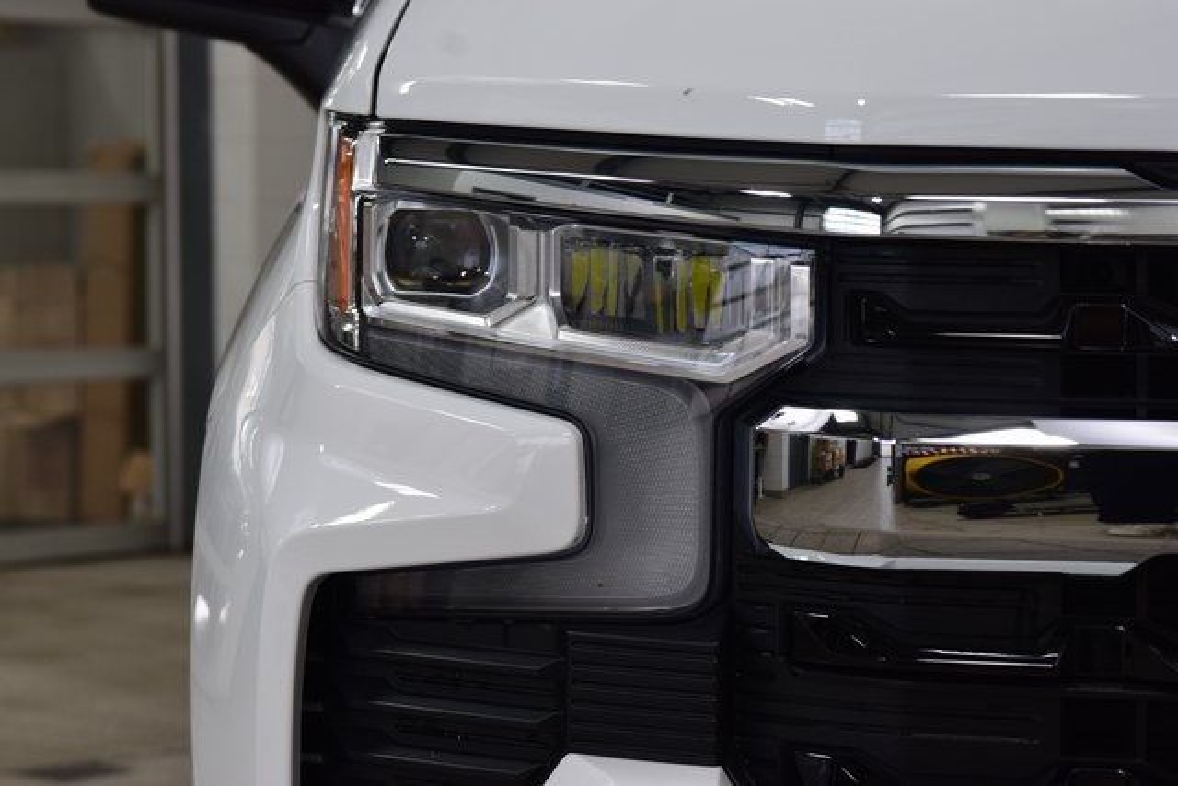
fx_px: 3436
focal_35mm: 105
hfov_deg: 19.5
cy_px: 393
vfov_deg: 13.0
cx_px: 589
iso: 400
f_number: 7.1
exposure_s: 1/30
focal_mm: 70
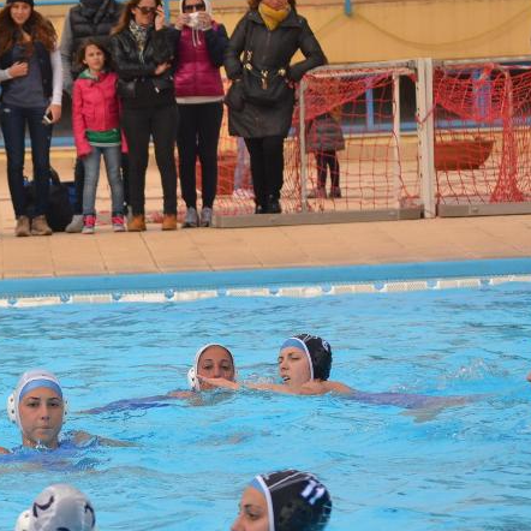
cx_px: 61
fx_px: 4721
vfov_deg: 6.4
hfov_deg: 6.4
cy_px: 384
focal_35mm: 272
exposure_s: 1/1600
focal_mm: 92
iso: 400
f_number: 6.3
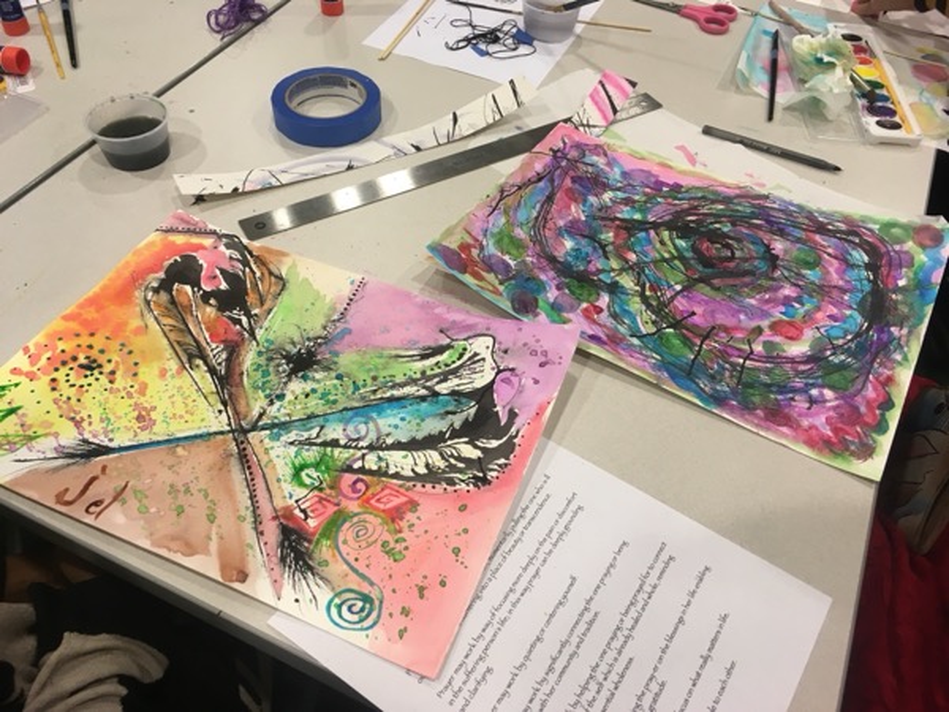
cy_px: 356
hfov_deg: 61.7
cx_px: 474
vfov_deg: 48.2
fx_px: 795
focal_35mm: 29
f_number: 2.2
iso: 64
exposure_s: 1/30
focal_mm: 4.15
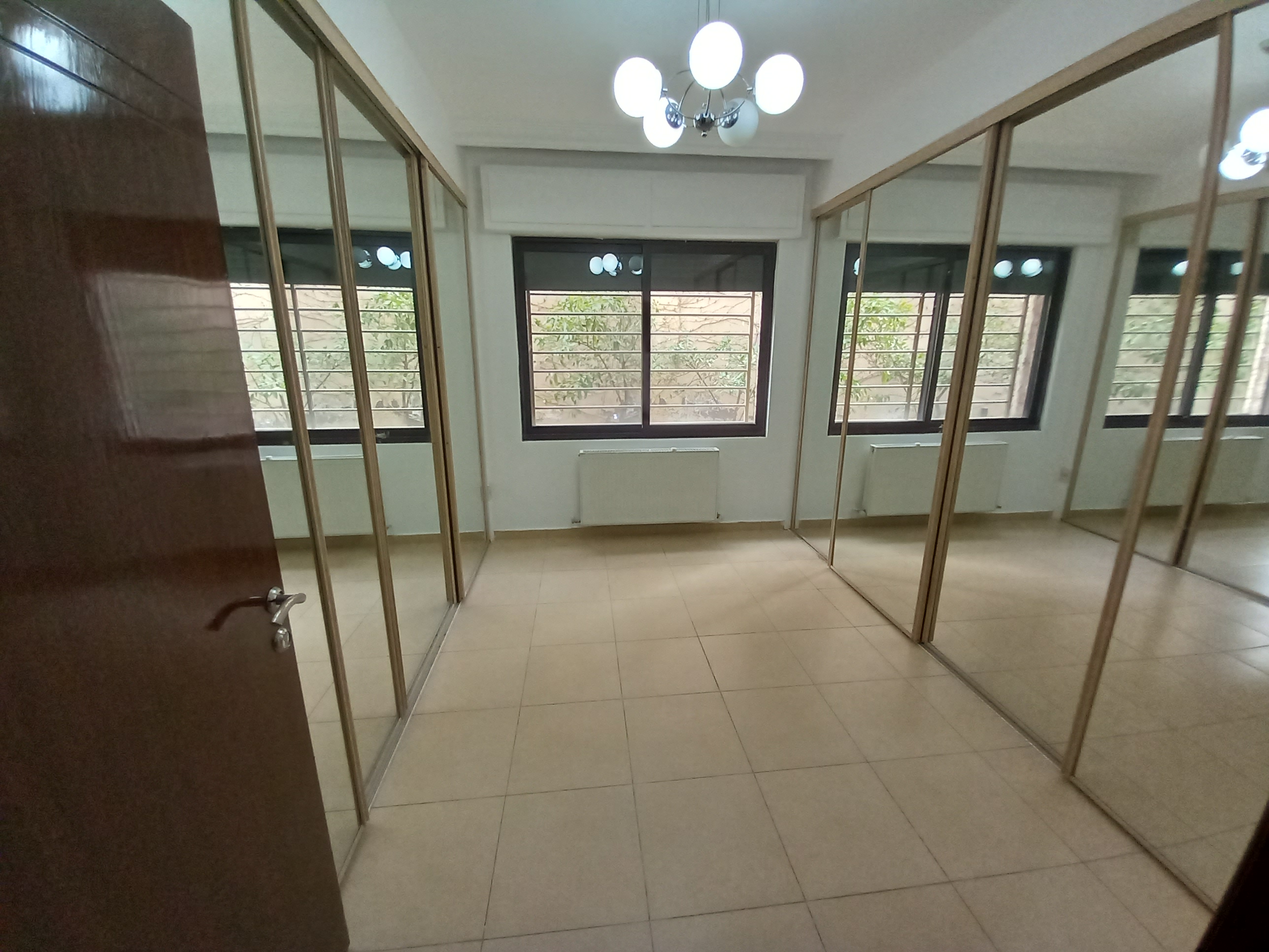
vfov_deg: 89.9
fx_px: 477
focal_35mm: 13
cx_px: 634
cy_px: 476
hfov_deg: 106.2
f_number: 2.2
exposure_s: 1/50
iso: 125
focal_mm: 1.13
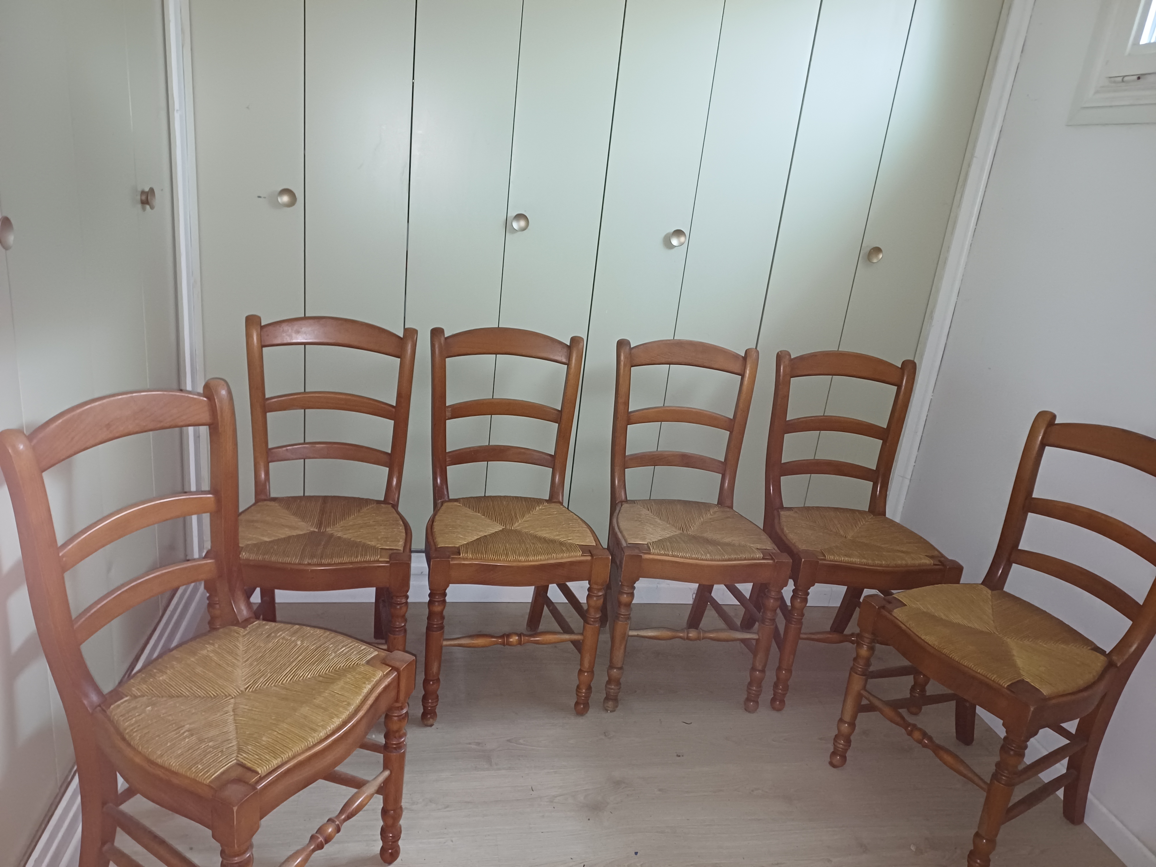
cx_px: 578
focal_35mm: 25
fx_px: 835
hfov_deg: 69.4
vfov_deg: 54.9
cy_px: 434
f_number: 1.8
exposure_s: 1/33.3
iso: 400
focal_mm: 4.65
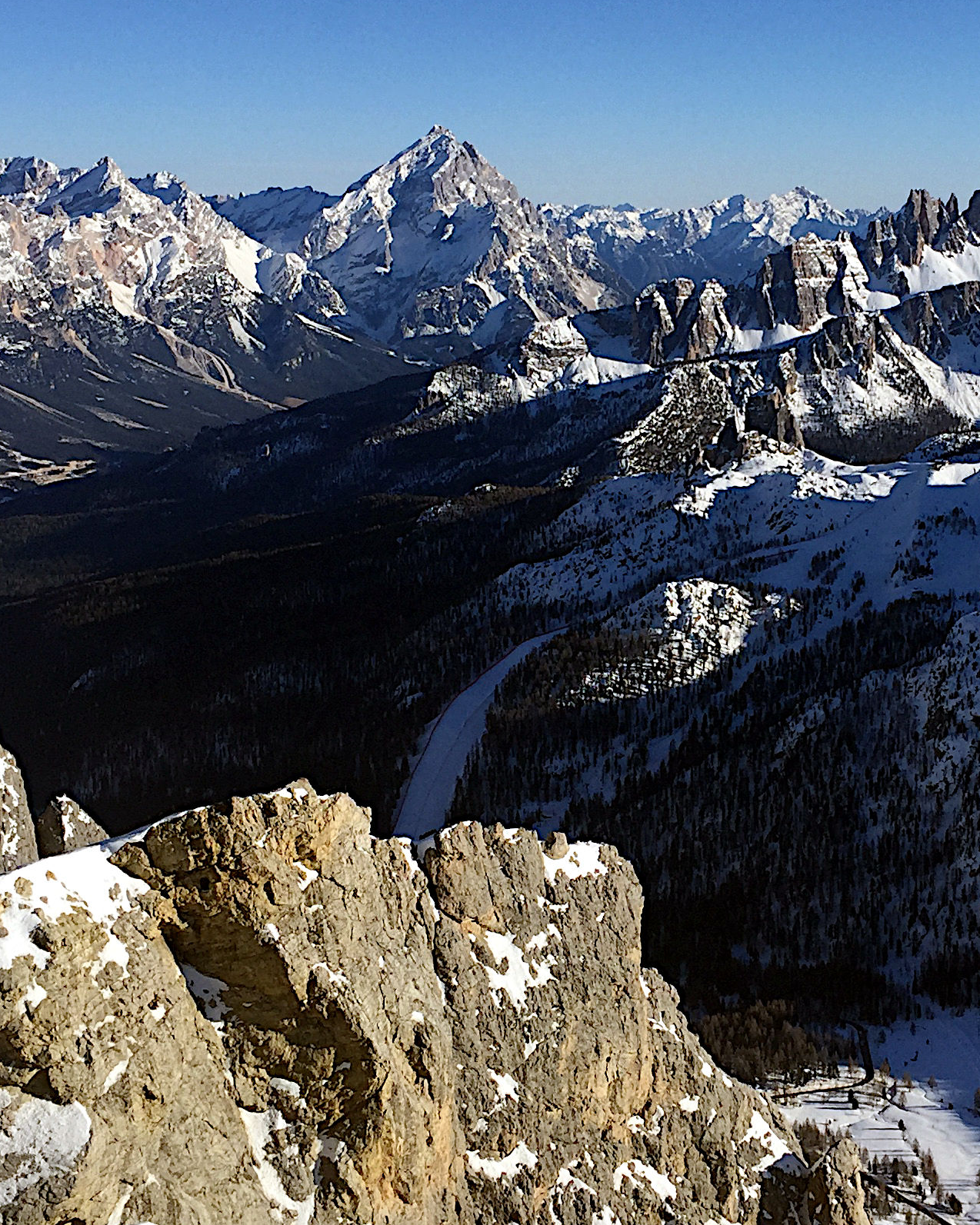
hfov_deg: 25.9
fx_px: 2103
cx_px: 719
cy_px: 495
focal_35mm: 58
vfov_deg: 32.4
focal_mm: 4.15
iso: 32
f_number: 2.2
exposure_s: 1/2825
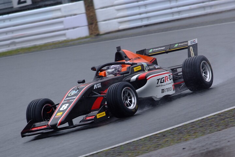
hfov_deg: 4.6
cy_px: 78
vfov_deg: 3.1
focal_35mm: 450
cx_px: 118
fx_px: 2937
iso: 200
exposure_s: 1/250
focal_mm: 300
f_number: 5.6
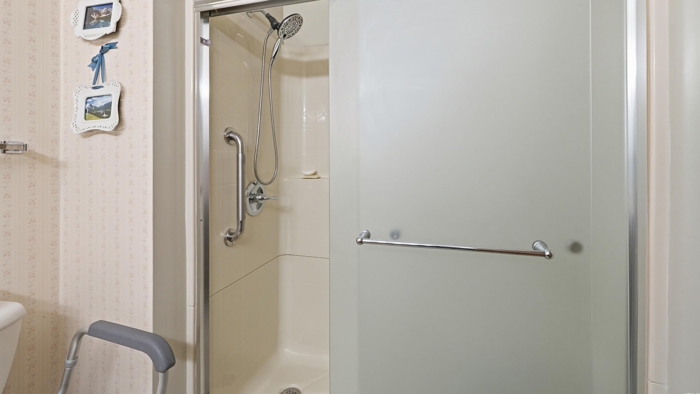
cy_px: 164
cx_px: 350
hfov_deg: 99.4
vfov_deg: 66.6
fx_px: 297
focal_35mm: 16
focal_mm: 10
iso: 640
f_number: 9
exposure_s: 1/60
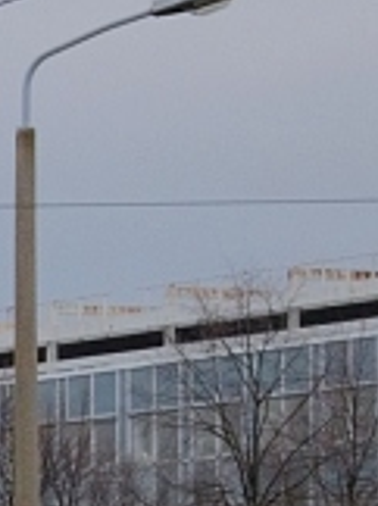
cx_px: -1028
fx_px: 7504
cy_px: 665
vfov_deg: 3.9
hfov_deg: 2.8
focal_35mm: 514
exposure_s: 1/250
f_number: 5.6
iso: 400
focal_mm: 48
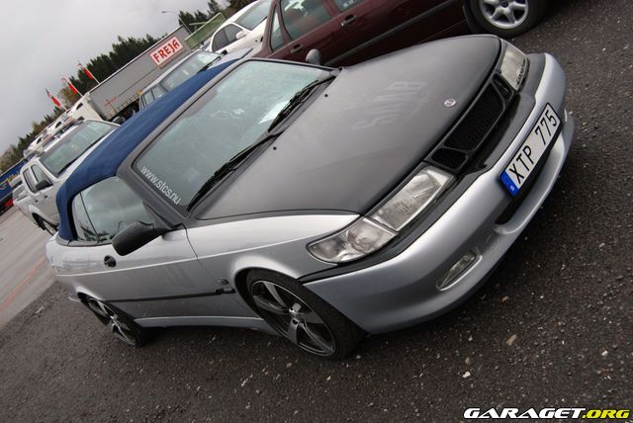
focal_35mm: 39
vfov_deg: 34.3
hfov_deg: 49.5
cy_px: 212
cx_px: 316
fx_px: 686
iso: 100
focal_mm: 26
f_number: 5.6
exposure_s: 1/125
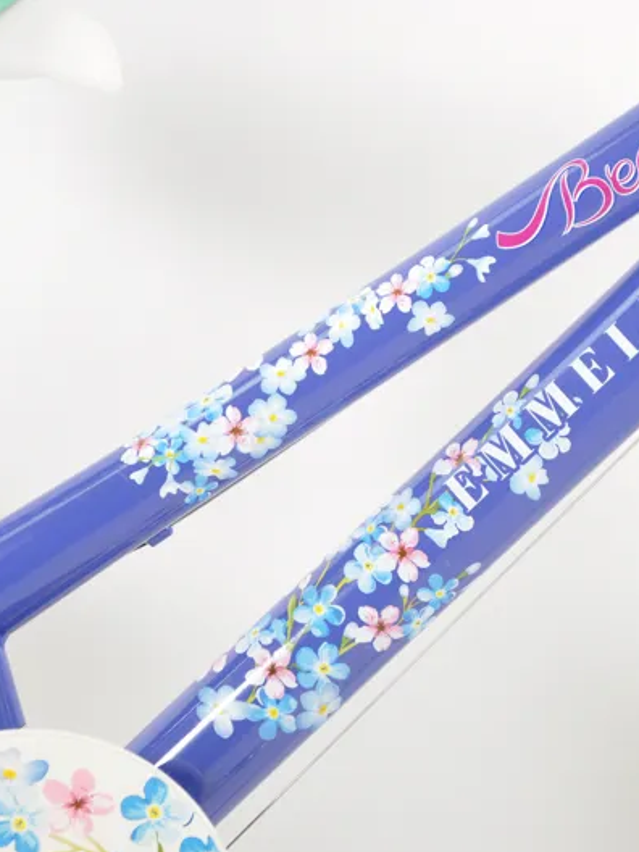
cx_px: 403
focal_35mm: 214
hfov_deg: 6.9
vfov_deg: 9.2
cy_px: 427
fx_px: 5267
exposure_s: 1/60
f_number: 5.6
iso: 640
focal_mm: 98
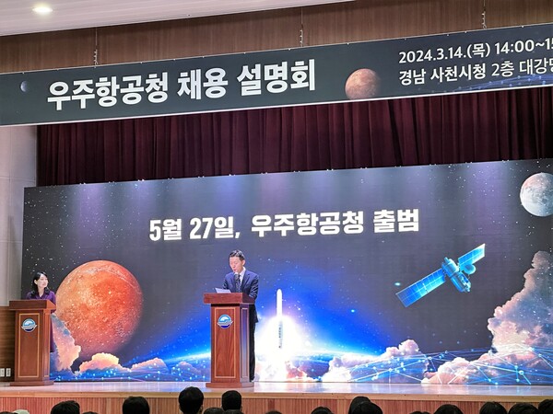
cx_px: 276
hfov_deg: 25.3
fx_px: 1230
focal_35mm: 77
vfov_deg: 19.1
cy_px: 207
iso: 400
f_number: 2.8
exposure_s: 1/60
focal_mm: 9
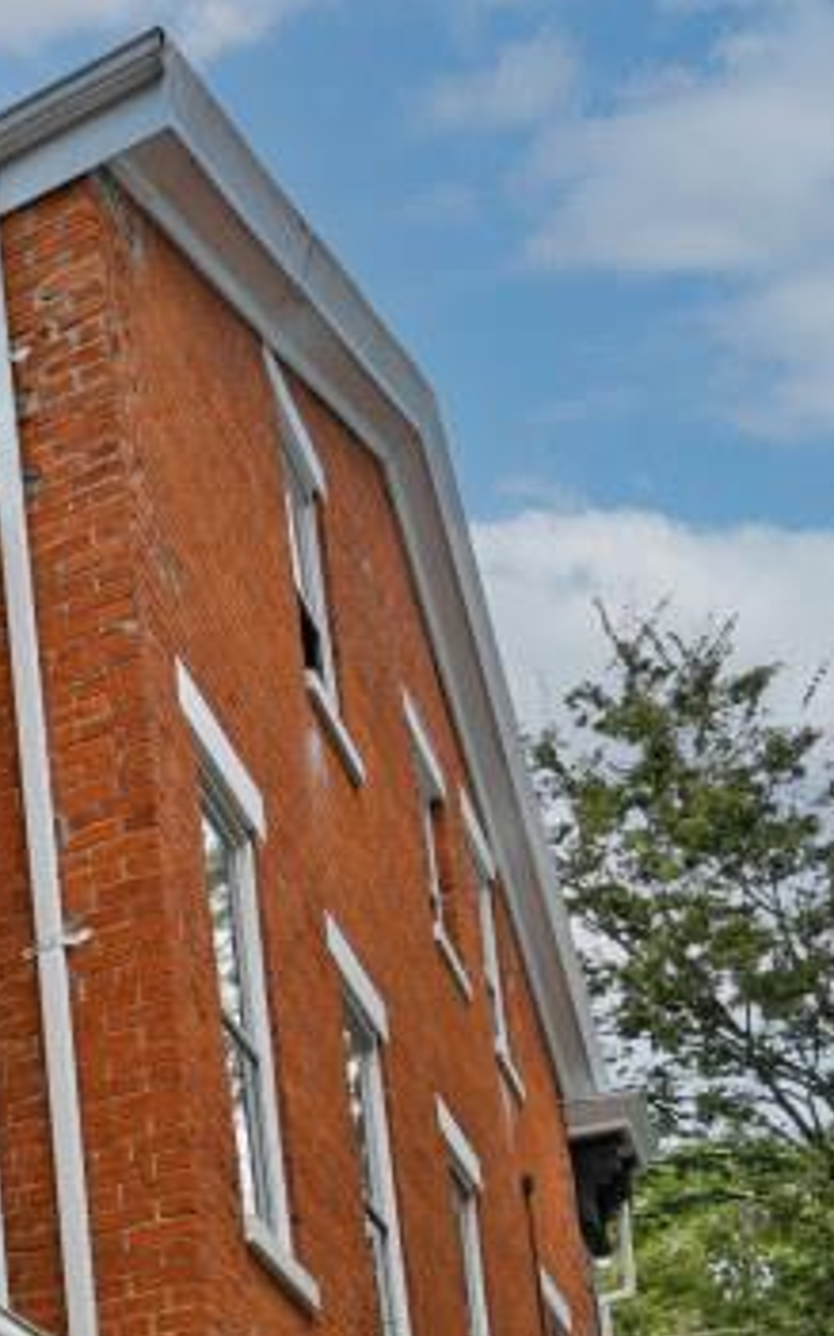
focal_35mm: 61
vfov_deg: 28.2
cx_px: -1013
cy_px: 1694
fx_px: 2221
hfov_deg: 15.2
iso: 100
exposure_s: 1/250
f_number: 5.6
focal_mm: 14
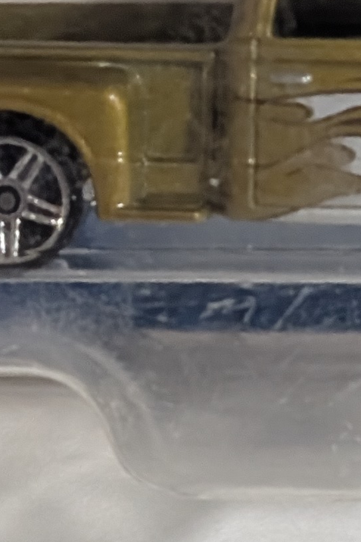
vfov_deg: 7.8
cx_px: 335
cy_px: -442
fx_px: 3839
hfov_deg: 5.4
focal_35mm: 255
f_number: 1.68
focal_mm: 6.9
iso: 300
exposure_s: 1/89.3
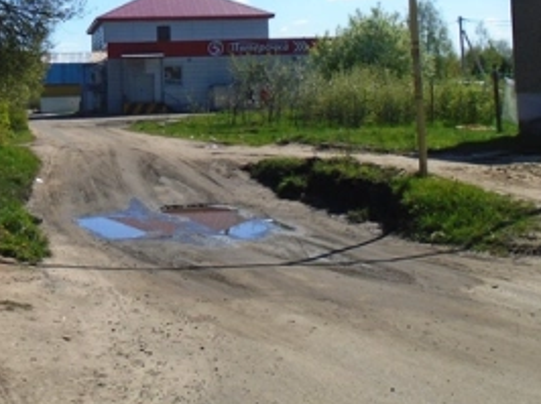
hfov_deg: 30.8
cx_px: 94
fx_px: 952
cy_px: 35
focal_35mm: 61
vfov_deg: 23.3
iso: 100
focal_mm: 4.6
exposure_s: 1/320
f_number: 8
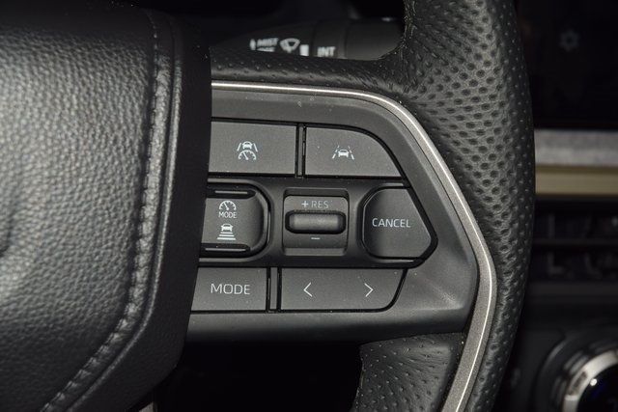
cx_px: 309
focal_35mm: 105
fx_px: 1803
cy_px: 206
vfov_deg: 13.0
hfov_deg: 19.5
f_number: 8
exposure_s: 1/125
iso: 100
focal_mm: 70
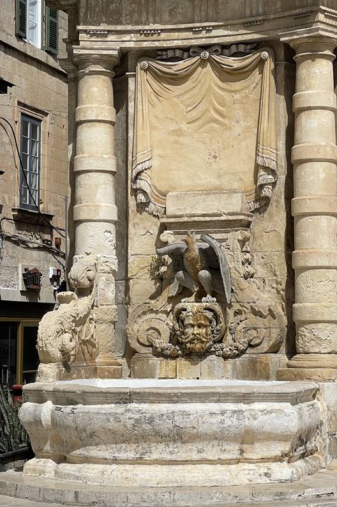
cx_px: 184
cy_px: 224
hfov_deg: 15.9
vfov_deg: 23.6
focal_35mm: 86
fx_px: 1209
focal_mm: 7.5
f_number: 2.2
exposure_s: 1/2481
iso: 20
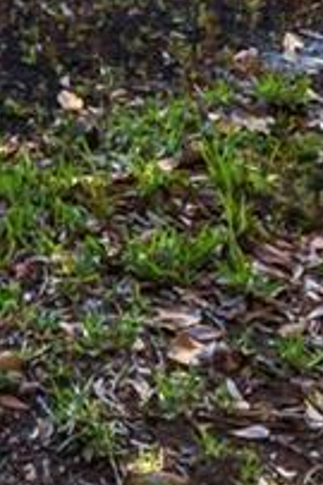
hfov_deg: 10.3
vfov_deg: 13.0
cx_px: -232
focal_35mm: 126
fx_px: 1699
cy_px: -622
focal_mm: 16
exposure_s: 1/500
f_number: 10
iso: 320
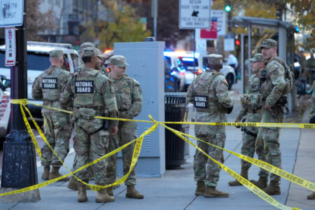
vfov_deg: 7.6
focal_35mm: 181
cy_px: 105
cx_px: 158
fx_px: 1584
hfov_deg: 11.4
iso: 5000
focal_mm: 181
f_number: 5.6
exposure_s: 1/2000
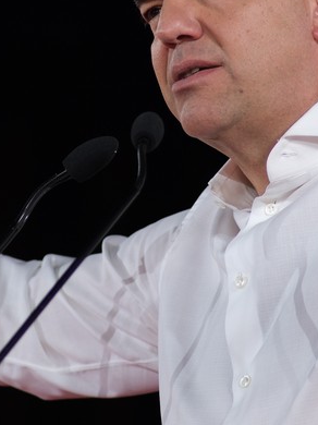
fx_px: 4647
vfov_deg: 5.2
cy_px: 146
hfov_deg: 3.9
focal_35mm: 379
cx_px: 86
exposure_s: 1/250
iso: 200
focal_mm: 85
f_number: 1.8
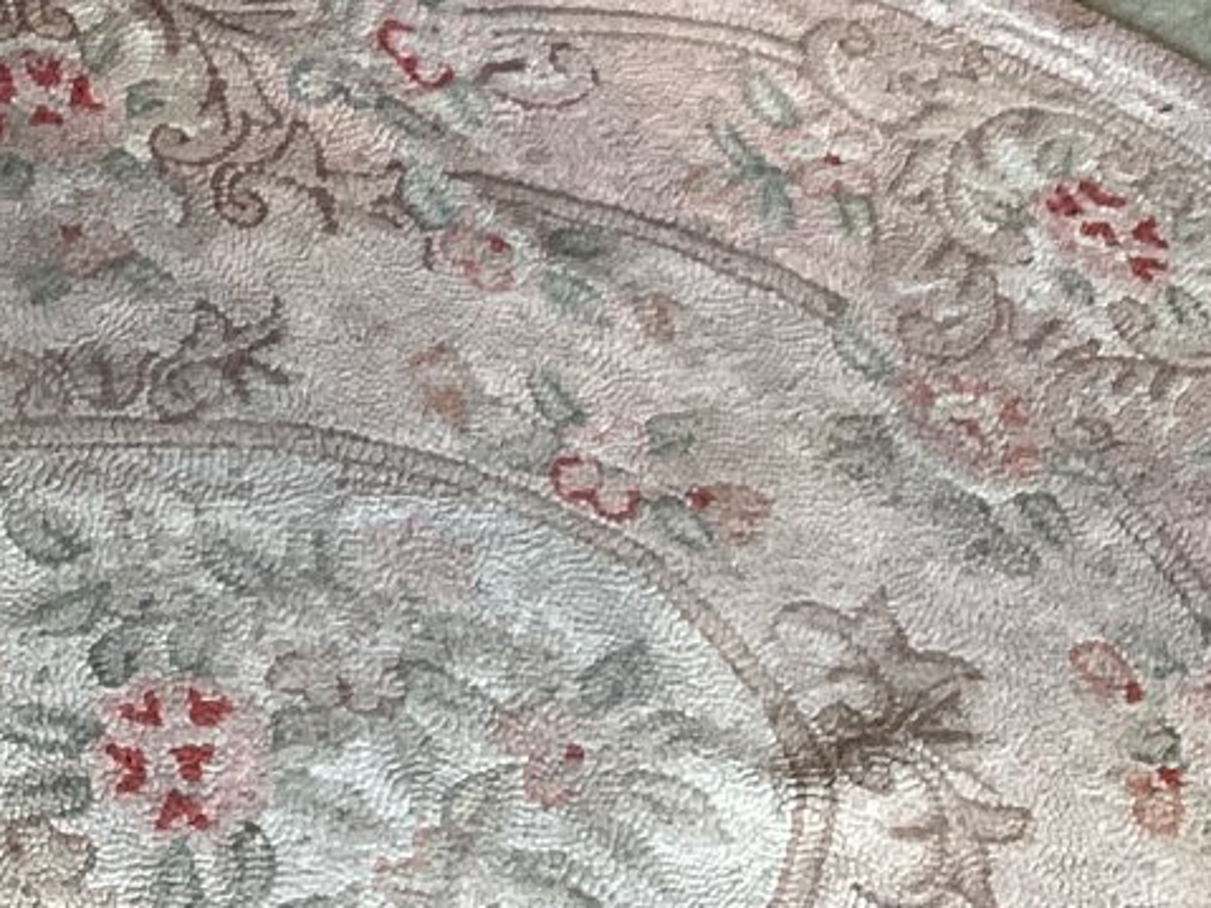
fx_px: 3428
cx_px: -39
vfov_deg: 14.9
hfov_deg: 19.4
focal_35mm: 98
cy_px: 869
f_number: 2.4
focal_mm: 3.3
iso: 125
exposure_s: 1/50
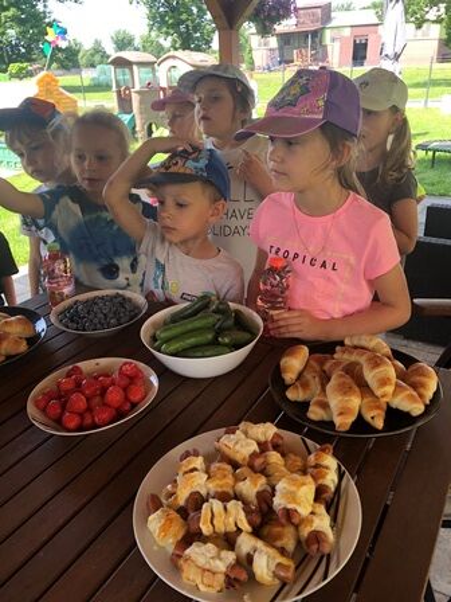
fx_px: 486
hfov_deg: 49.7
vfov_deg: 63.4
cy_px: 301
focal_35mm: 28
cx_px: 226
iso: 32
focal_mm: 3.99
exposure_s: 1/120
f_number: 1.8
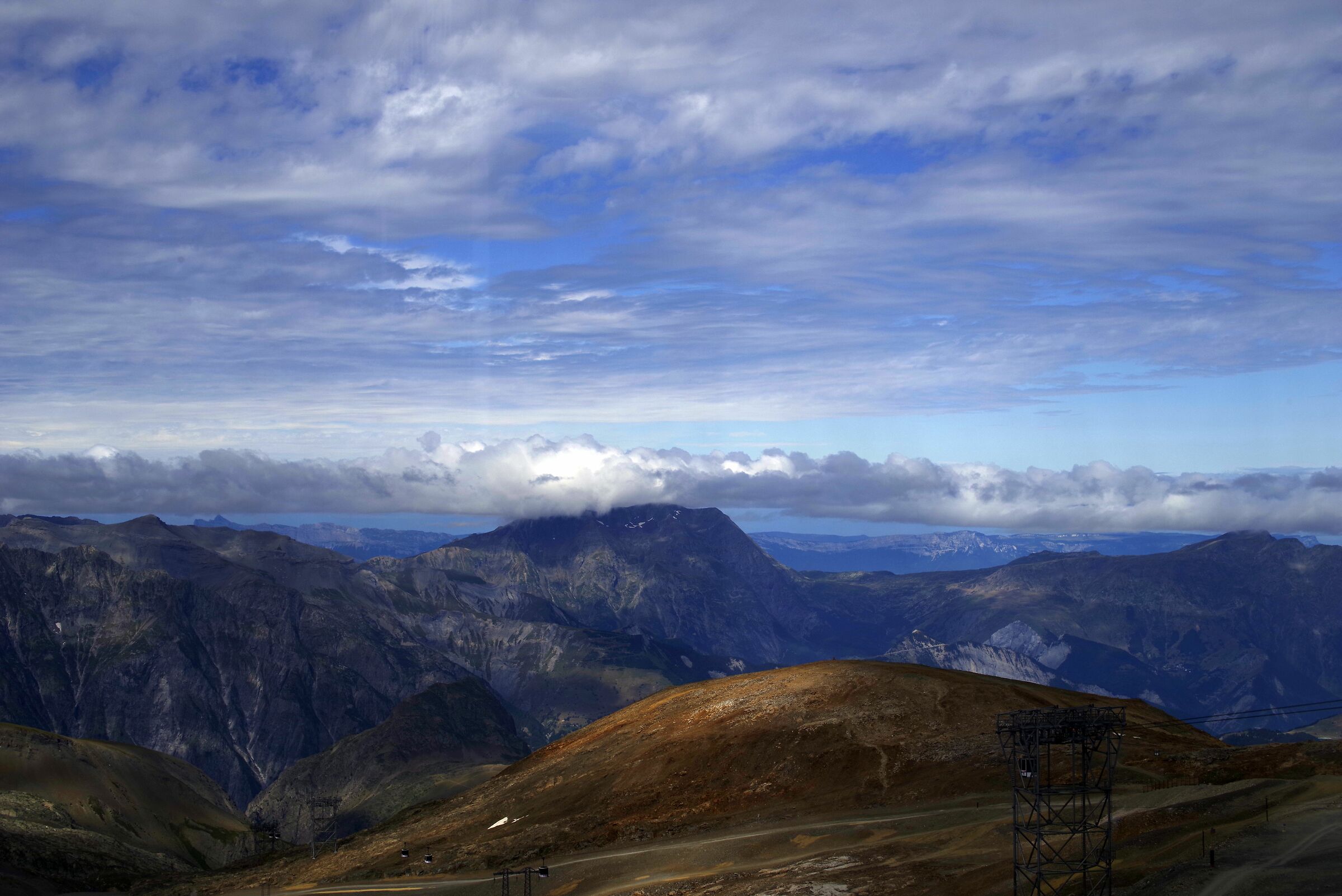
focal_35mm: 55
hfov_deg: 36.2
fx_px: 2051
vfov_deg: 24.6
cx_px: 671
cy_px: 448
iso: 100
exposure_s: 1/320
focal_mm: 55
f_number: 14
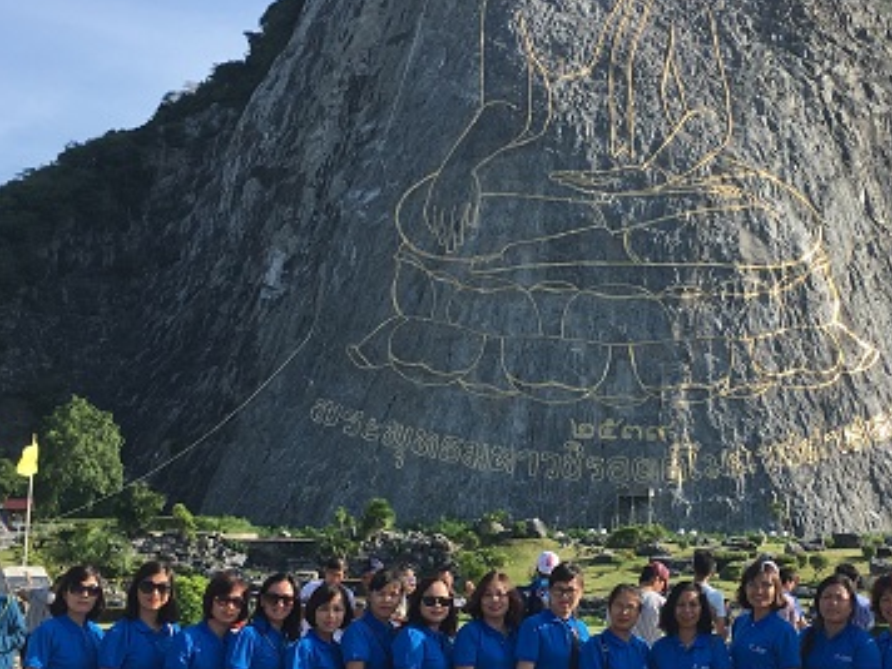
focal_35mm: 57
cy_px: 347
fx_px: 1469
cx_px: 614
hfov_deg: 33.4
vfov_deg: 25.7
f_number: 2.2
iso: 25
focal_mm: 4.15
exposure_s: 1/874
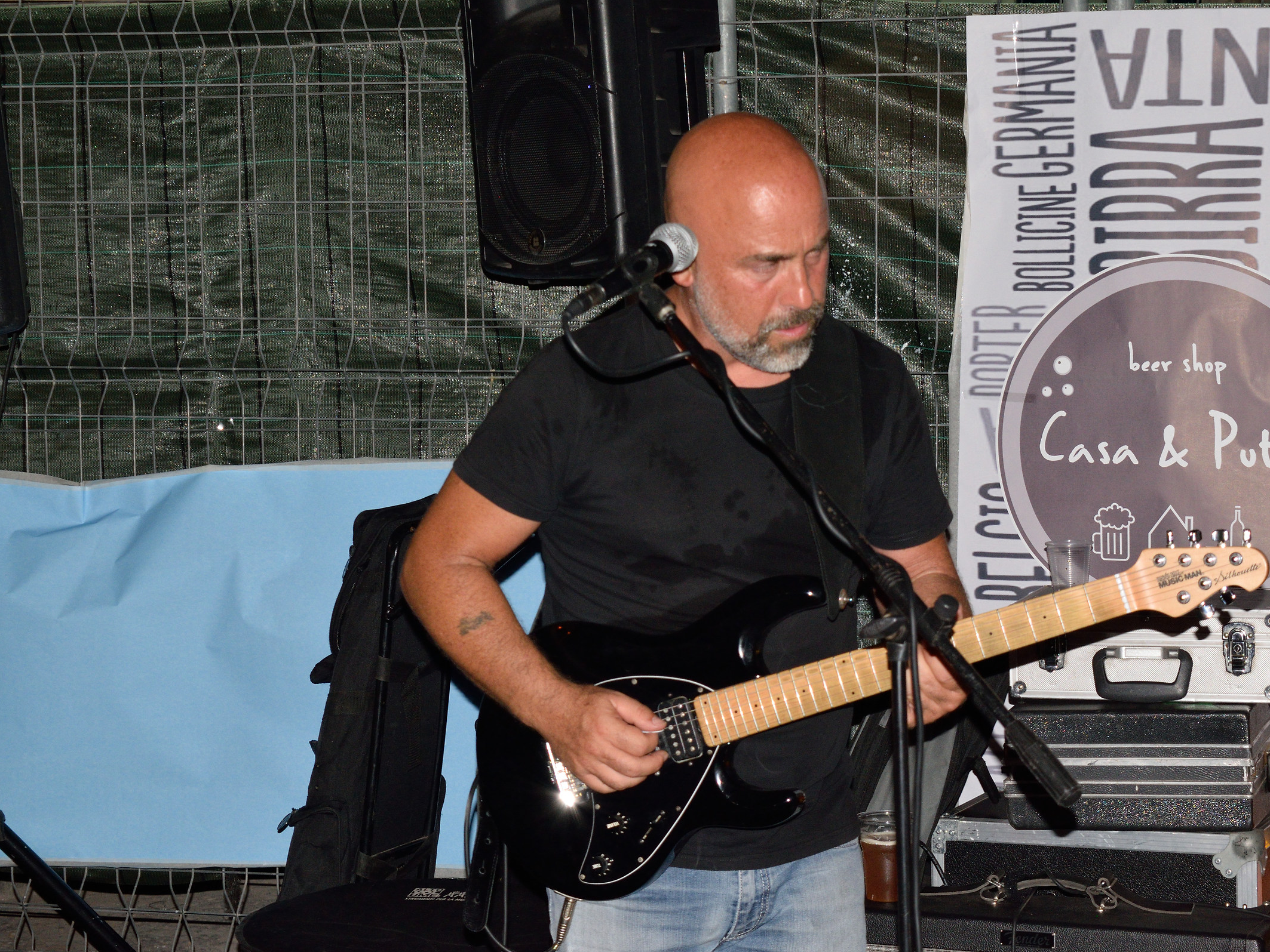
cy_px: 476
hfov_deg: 21.9
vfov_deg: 16.5
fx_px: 3286
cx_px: 697
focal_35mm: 90
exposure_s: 1/60
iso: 800
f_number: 10
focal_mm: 55
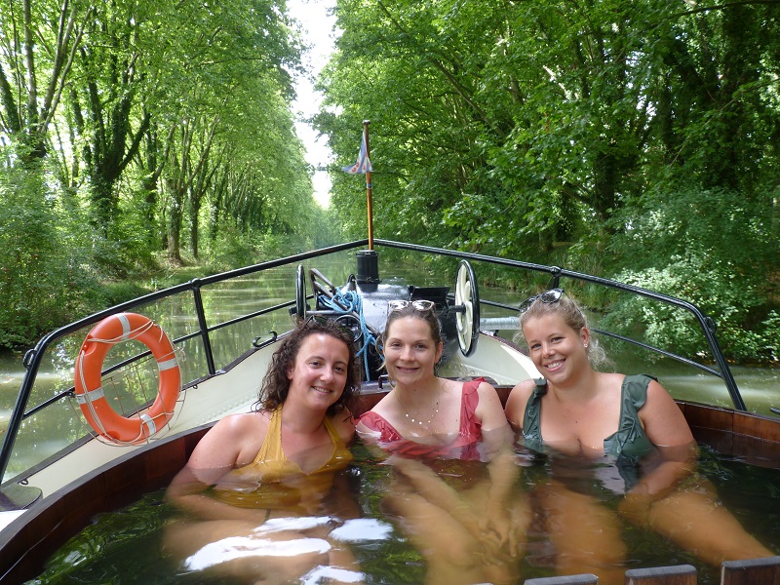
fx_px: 608
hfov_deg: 65.3
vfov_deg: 51.4
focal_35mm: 27
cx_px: 390
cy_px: 292
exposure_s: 1/50
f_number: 2.8
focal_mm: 4.8
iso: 80
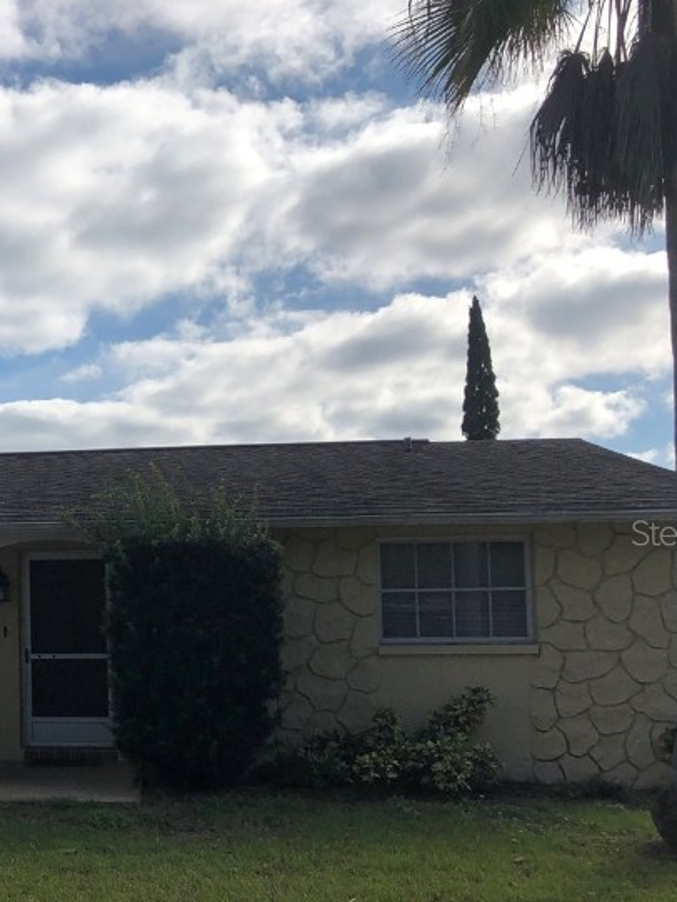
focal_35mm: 53
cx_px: -65
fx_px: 1382
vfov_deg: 36.1
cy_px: 532
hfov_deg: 25.5
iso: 20
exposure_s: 1/4808
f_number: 1.8
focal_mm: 3.99
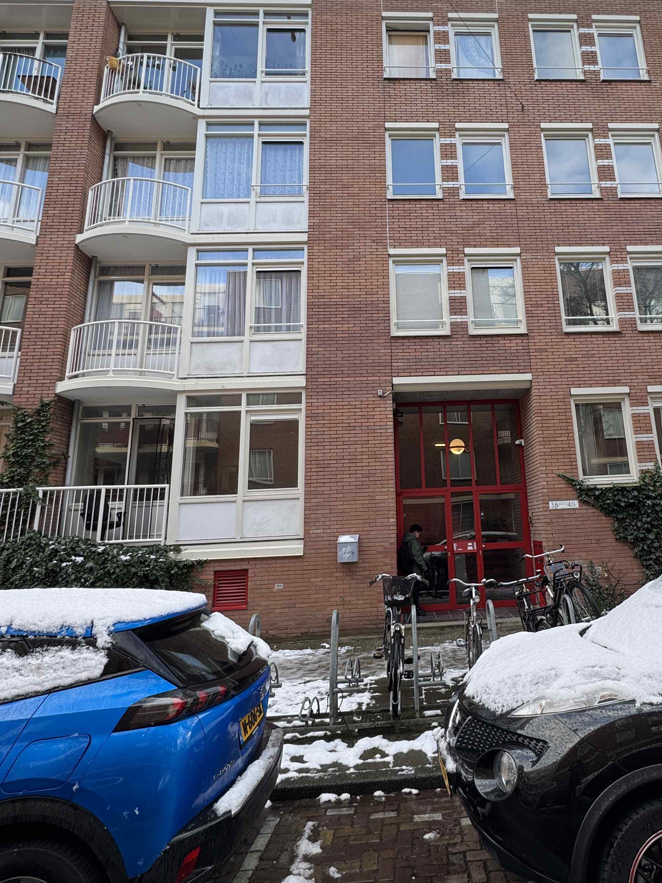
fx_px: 535
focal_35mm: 21
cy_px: 396
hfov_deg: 62.1
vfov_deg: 78.7
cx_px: 434
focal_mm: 2.22
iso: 40
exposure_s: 1/136
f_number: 2.2
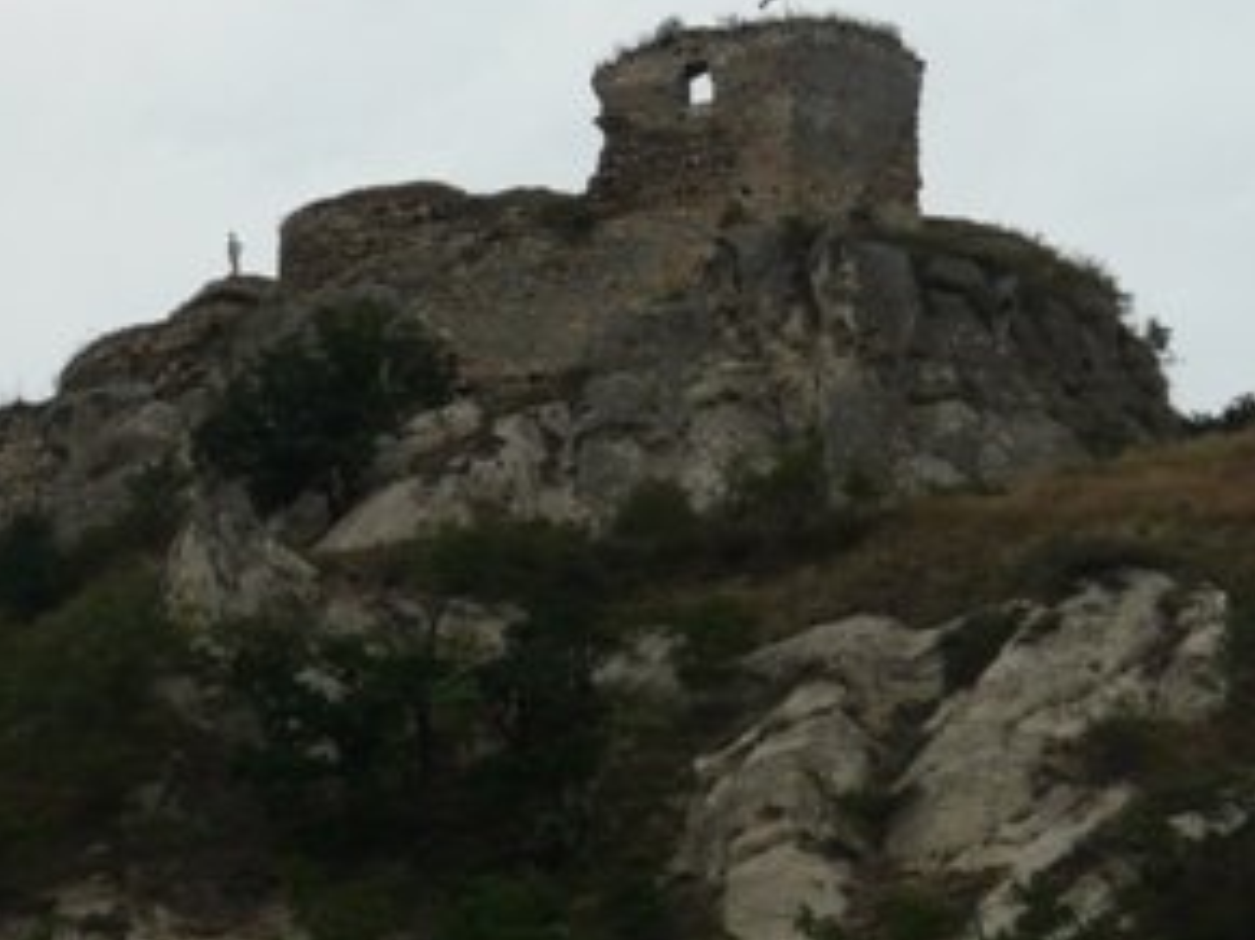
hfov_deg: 10.0
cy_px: 362
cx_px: 345
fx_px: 7176
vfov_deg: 7.5
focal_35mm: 198
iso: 100
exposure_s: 1/320
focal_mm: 15.8
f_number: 5.6
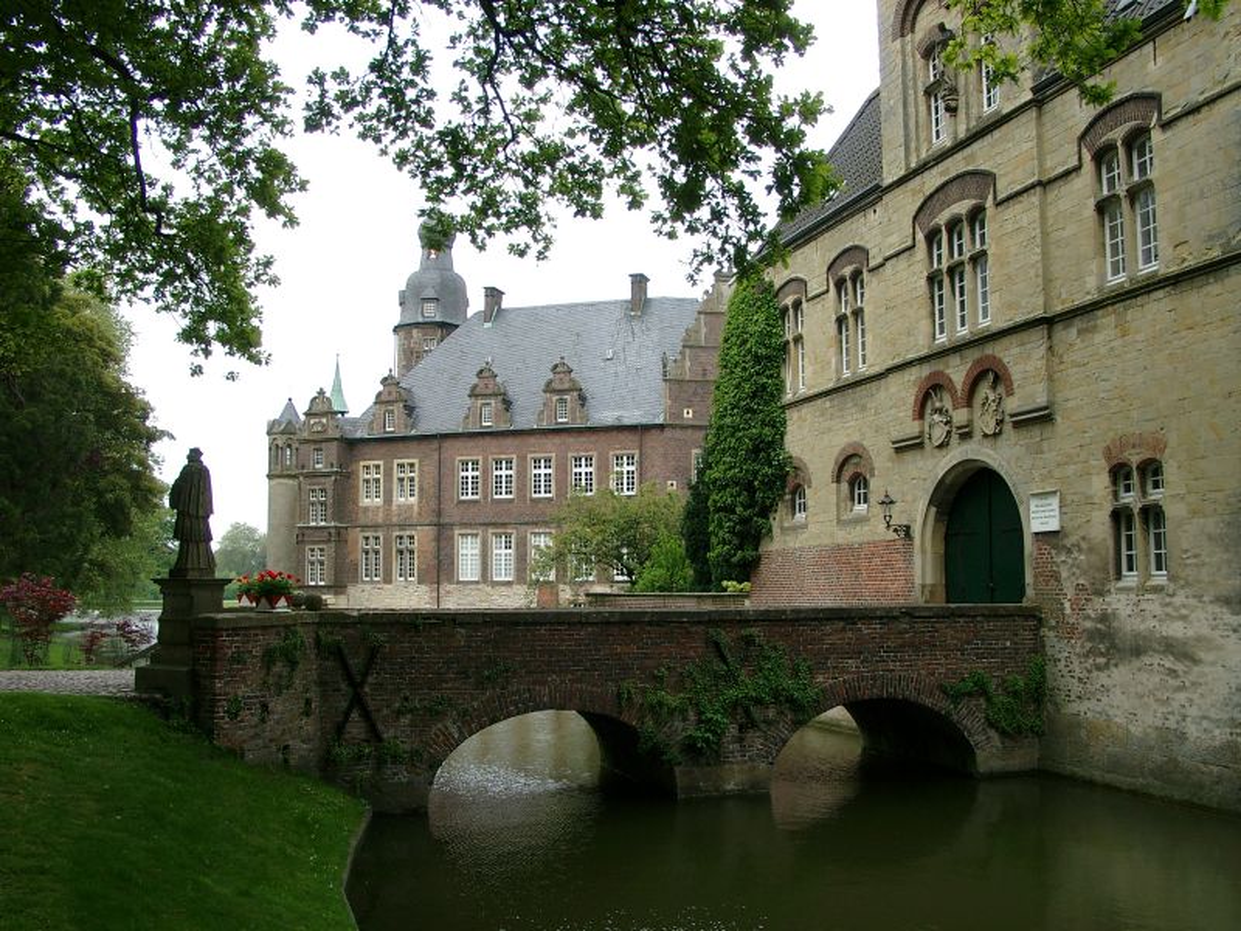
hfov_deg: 54.0
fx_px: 1219
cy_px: 466
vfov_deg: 41.8
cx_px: 620
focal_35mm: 34
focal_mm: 7.13
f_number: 4
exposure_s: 1/176
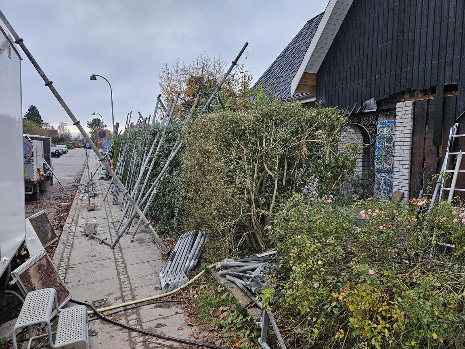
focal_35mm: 23
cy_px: 174
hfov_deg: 73.9
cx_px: 232
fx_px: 309
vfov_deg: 58.9
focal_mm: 5.4
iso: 640
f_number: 1.8
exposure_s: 1/100
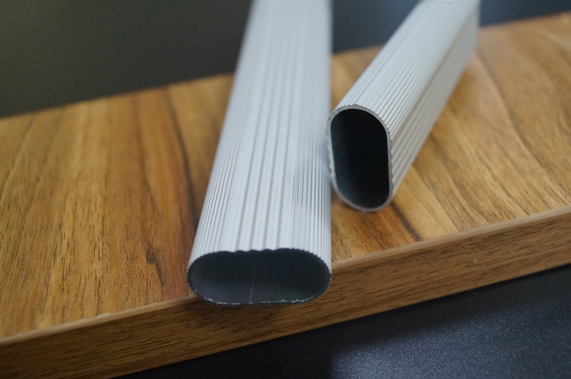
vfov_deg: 30.4
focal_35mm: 44
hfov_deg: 44.5
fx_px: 697
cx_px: 305
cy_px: 194
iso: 2000
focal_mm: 26
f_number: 4
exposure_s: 1/160
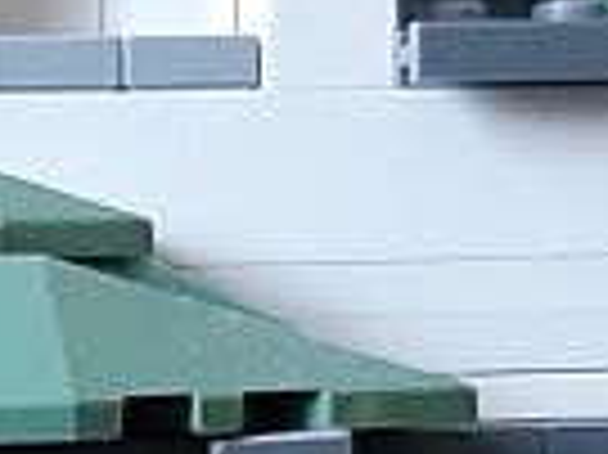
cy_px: 1092
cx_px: -153
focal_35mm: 205
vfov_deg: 6.8
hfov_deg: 9.5
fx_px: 3597
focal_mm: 3.93
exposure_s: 1/50
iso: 100
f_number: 1.7
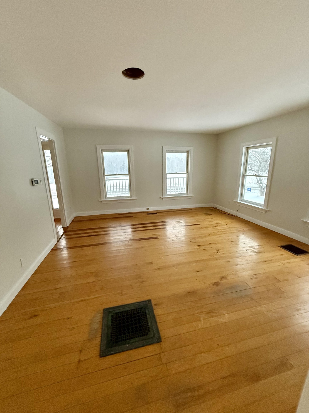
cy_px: 206
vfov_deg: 102.1
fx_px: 167
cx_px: 154
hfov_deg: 85.7
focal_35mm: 14
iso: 640
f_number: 2.2
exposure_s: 1/120
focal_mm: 2.22
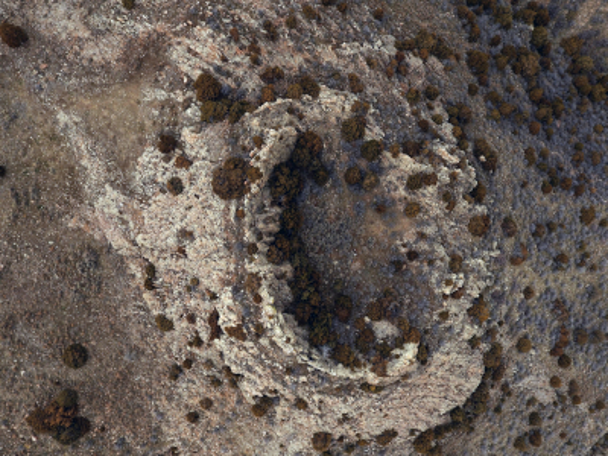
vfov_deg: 66.0
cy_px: 228
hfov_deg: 81.7
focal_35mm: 20
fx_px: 351
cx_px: 304
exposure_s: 1/120
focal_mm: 3.61
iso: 133
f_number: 2.8
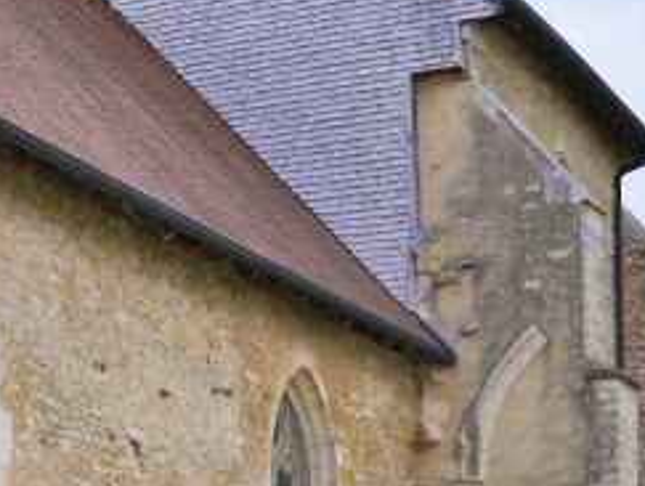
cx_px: -32
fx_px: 2146
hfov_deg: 16.7
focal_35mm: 115
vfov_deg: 12.8
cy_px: 446
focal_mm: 20
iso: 200
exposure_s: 1/100
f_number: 4.1
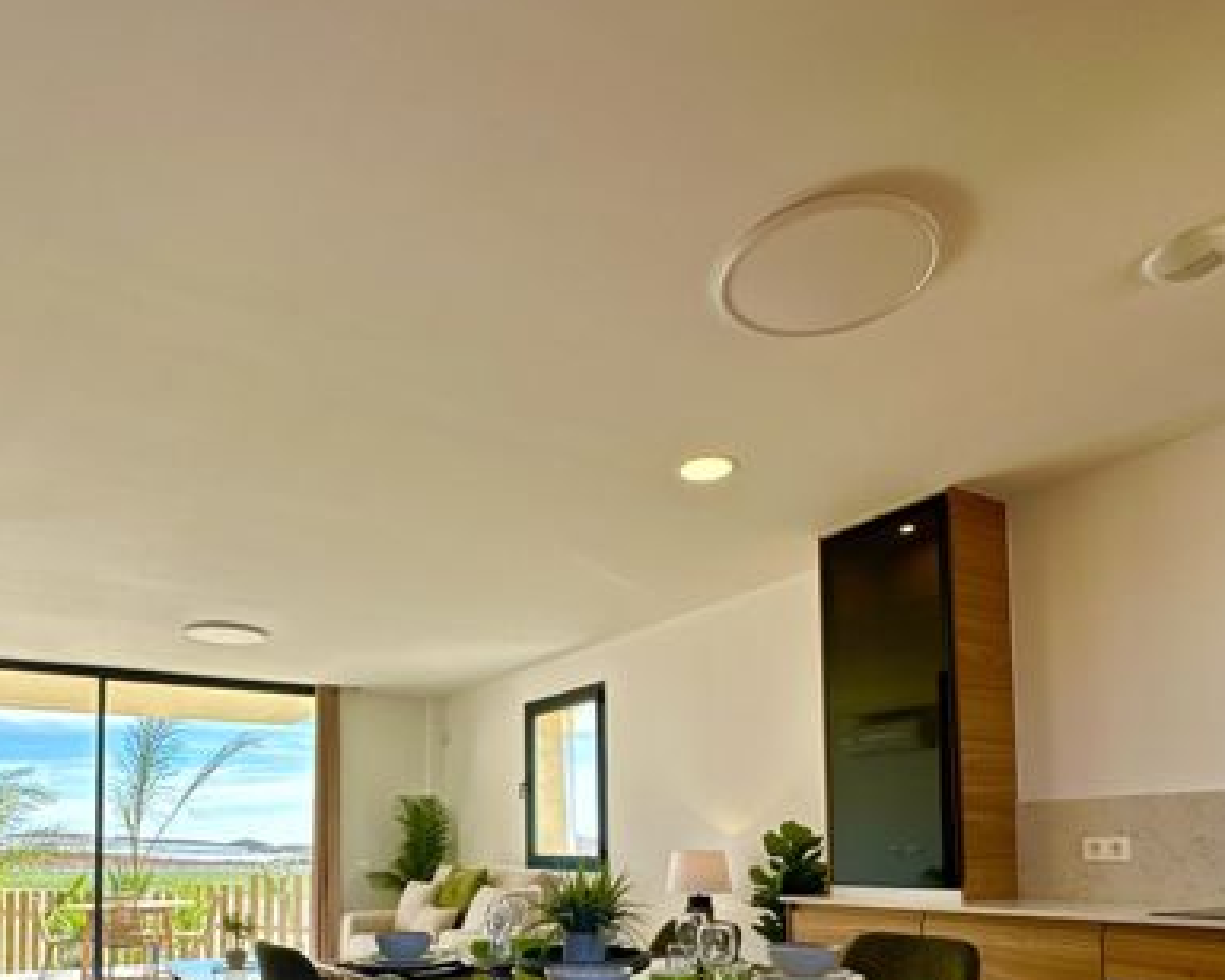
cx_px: 530
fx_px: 906
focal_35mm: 25
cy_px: 799
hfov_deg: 67.8
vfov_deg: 52.7
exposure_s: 1/424
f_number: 2.2
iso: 40
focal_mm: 2.22
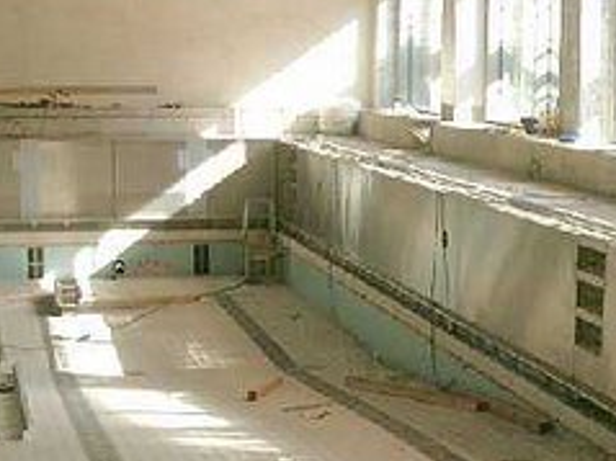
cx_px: 420
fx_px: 1654
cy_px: 391
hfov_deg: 21.0
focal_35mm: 93
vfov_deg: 15.7
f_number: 2.6
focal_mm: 7.6
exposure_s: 1/250
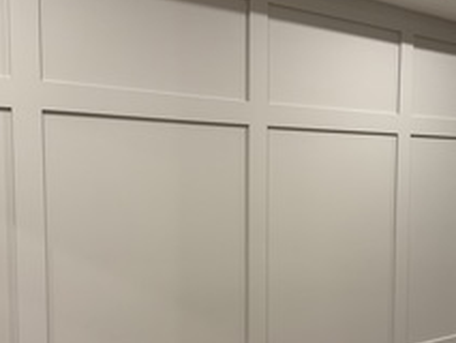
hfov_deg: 42.0
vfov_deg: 32.0
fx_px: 593
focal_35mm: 45
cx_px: 250
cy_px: 221
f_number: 1.78
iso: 160
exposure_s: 1/60
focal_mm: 6.76
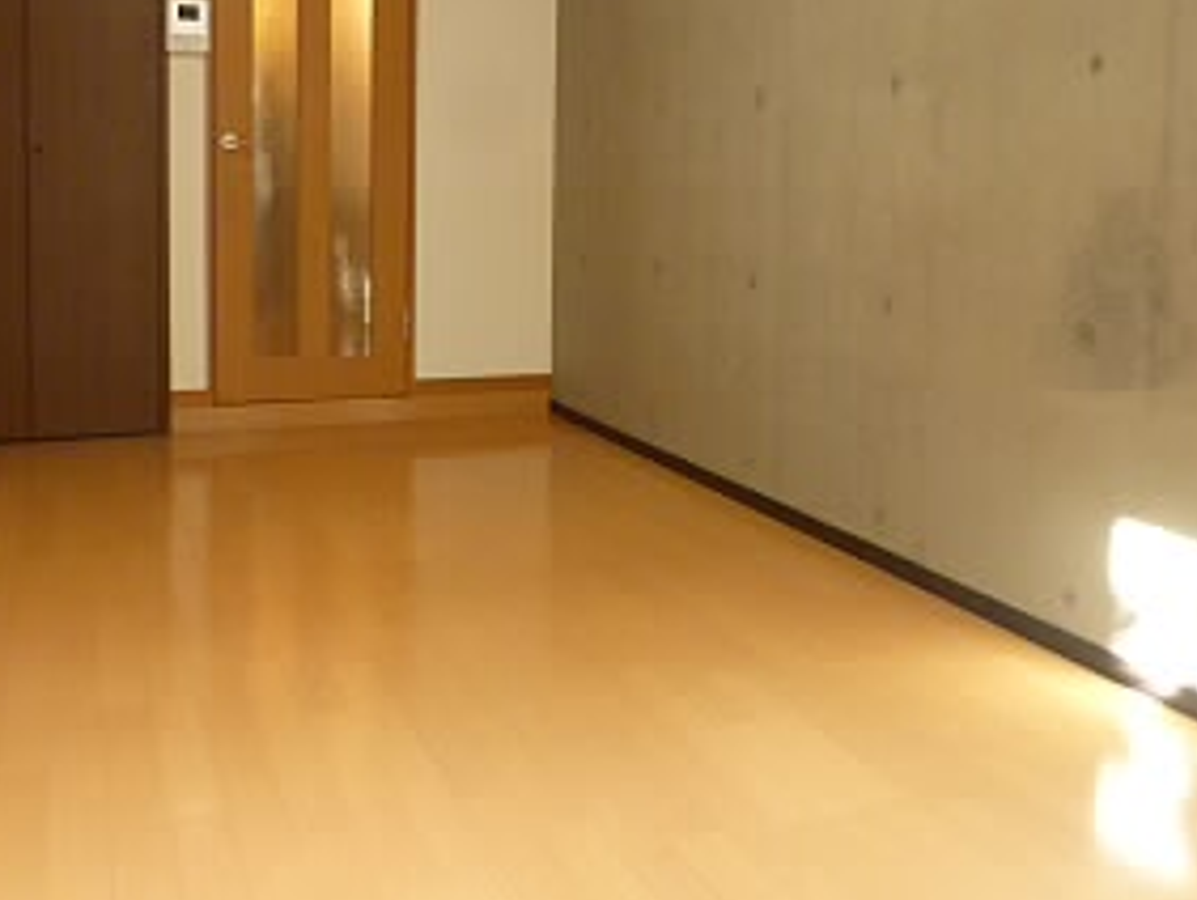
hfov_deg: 53.8
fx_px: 1177
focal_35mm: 34
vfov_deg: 41.2
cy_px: 280
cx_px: 654
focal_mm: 4.3
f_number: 2.5
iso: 400
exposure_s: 1/50
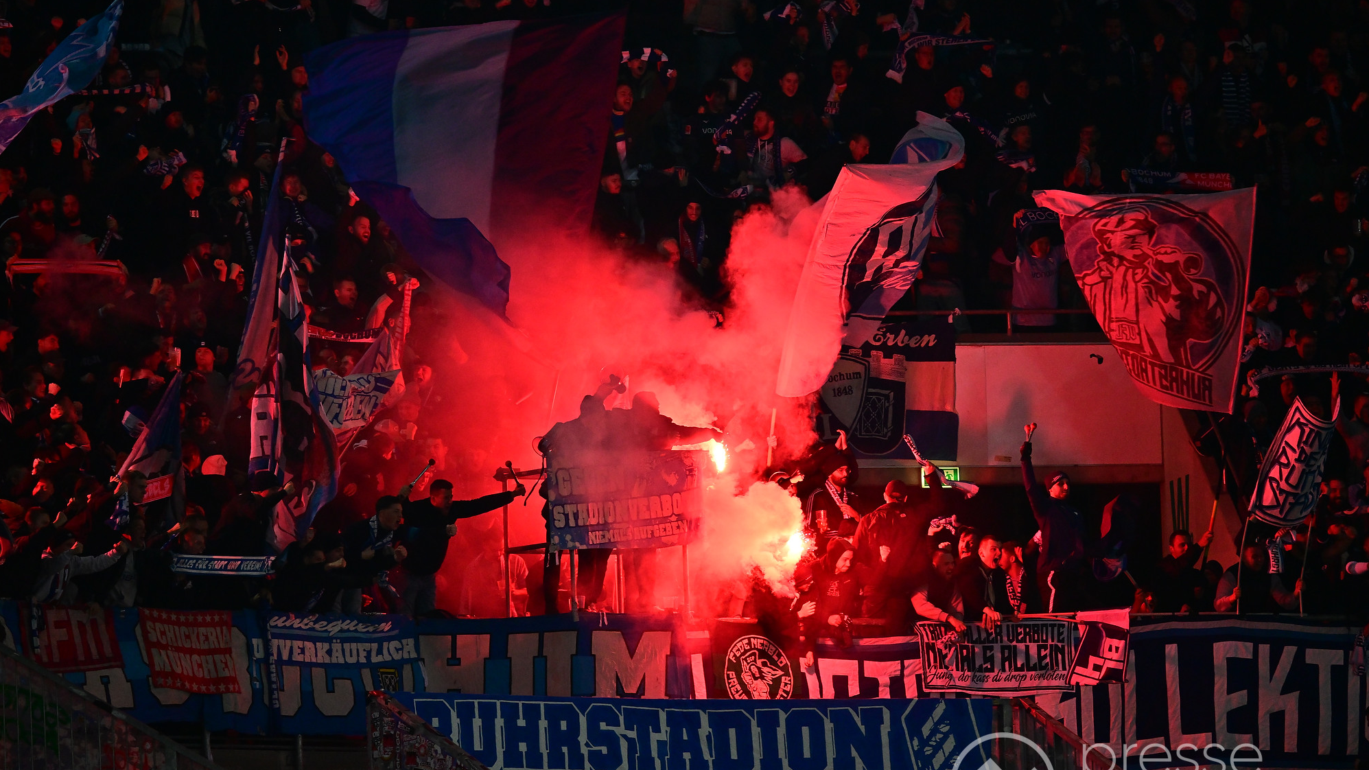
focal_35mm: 420
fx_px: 15246
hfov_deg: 5.1
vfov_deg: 2.9
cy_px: 406
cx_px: 683
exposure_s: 1/800
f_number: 5.6
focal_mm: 400
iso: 2500
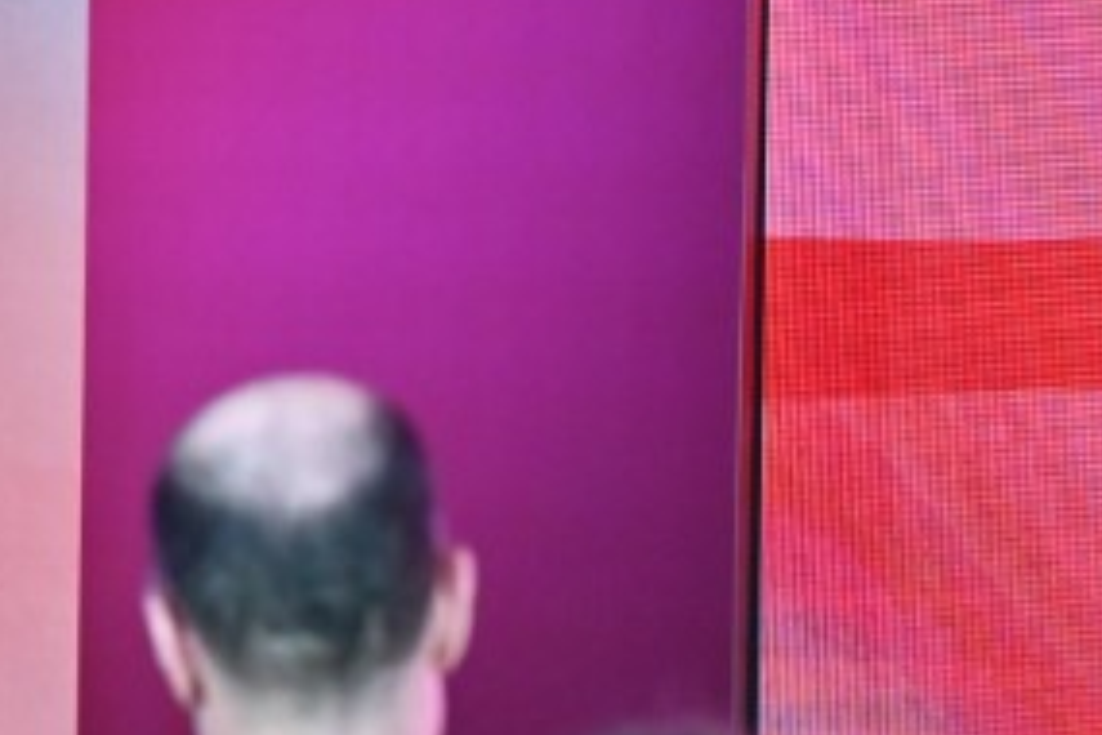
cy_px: 379
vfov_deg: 2.8
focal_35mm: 486
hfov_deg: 4.2
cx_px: -889
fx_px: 14876
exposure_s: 1/250
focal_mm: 120
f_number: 2.8
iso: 2000
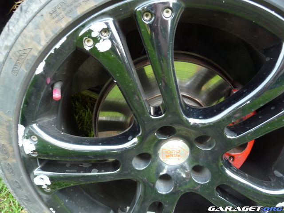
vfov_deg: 49.7
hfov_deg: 63.4
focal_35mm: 28
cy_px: 106
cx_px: 142
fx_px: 230
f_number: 3.3
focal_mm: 4.7
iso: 200
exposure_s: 1/30
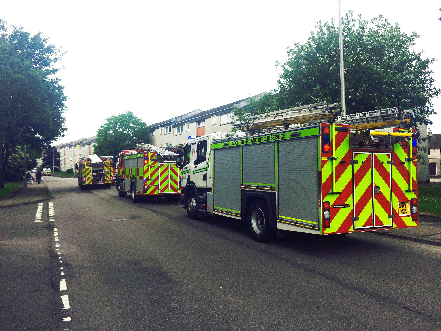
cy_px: 166
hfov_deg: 61.7
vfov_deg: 48.2
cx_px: 220
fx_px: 369
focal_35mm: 29
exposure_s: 1/1786
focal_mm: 4.15
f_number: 2.2
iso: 32
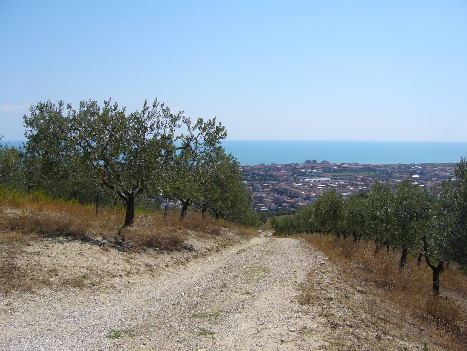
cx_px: 234
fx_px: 472
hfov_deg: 52.6
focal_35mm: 35
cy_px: 176
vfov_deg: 40.7
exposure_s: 1/500
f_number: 5.6
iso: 80
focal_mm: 5.8
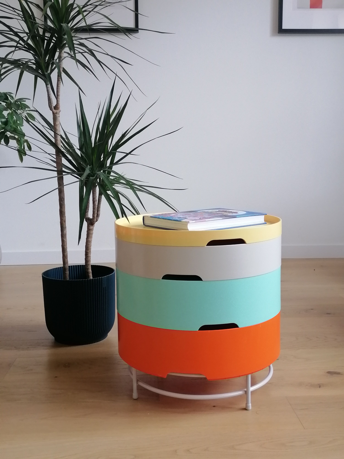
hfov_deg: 36.8
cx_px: 172
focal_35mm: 39
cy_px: 230
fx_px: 517
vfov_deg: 47.9
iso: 160
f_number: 1.8
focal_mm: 5.4
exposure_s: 1/33.3
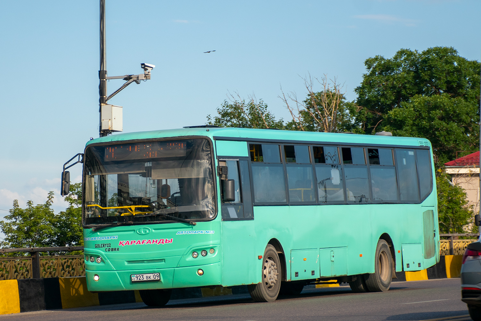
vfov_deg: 13.0
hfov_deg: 19.5
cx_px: 240
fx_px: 1403
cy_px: 160
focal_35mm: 105
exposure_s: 1/640
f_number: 5
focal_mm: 70
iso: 100
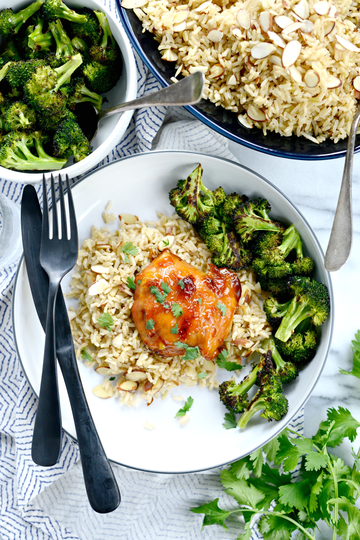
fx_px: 749
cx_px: 180
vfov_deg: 39.6
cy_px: 270
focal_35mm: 50
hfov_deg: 27.0
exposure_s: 1/500
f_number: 3.5
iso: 640
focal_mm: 50
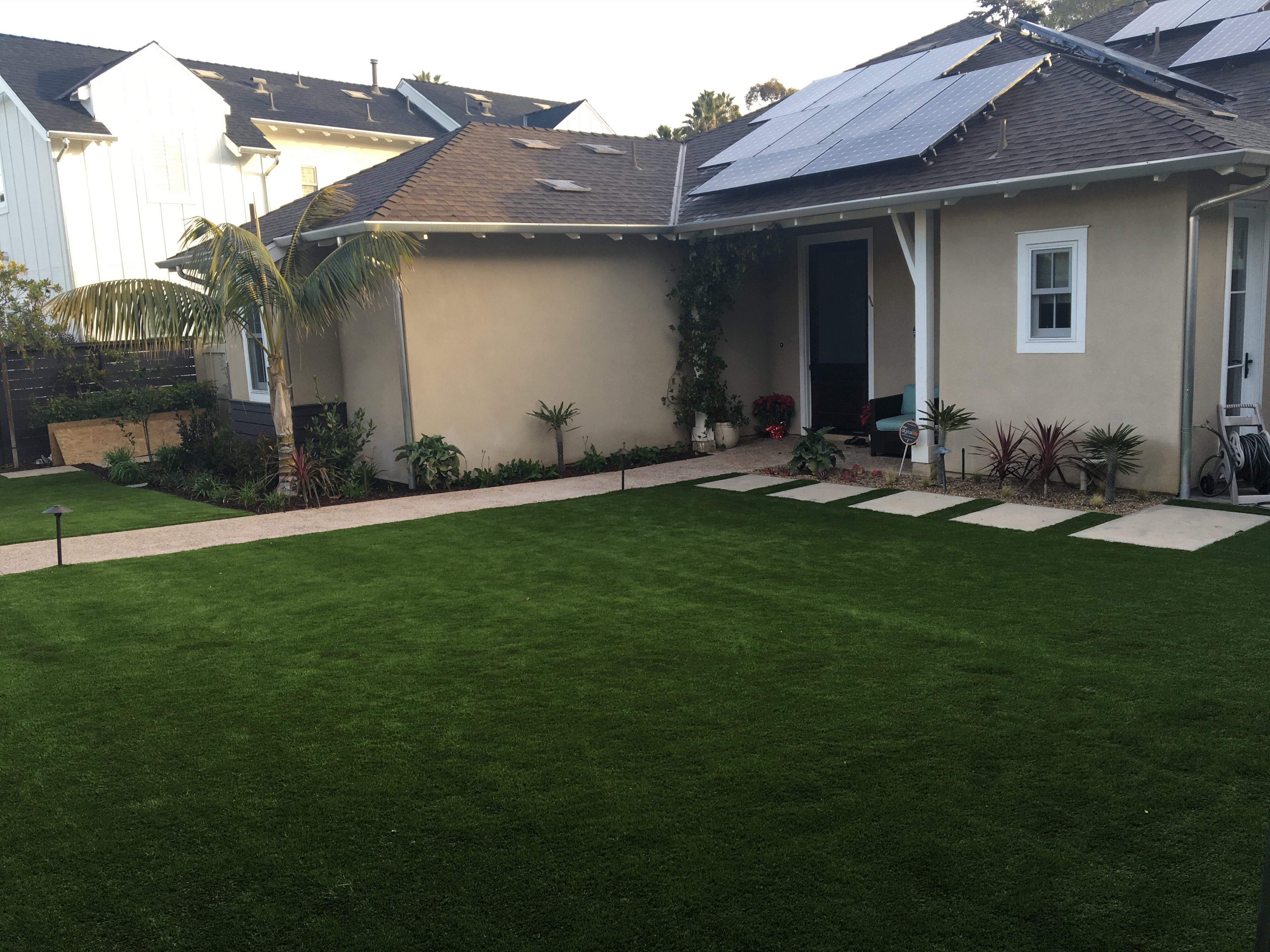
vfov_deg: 48.2
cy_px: 476
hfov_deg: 61.7
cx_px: 635
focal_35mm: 29
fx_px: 1064
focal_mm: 4.15
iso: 25
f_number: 2.2
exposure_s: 1/135
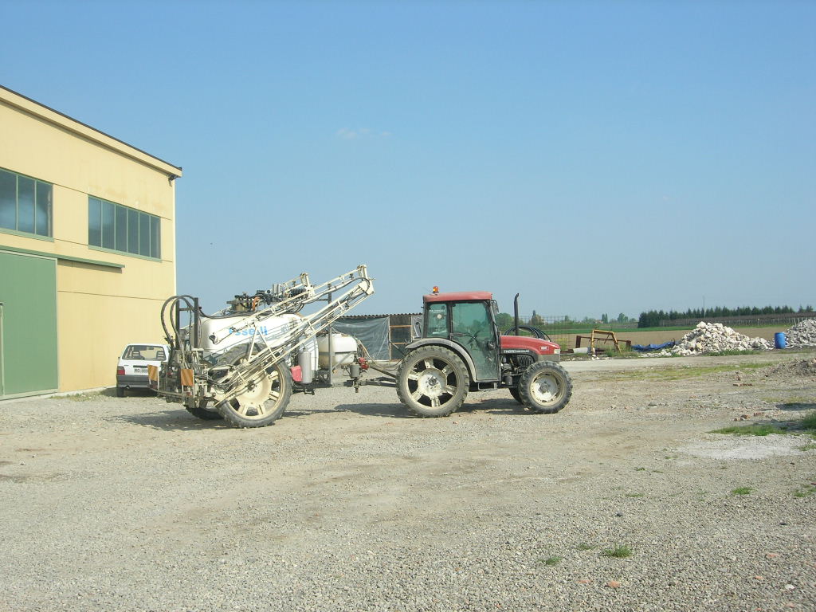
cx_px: 408
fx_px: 896
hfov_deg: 49.0
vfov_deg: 37.7
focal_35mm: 38
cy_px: 306
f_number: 4.8
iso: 64
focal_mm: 7.8
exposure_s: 1/557
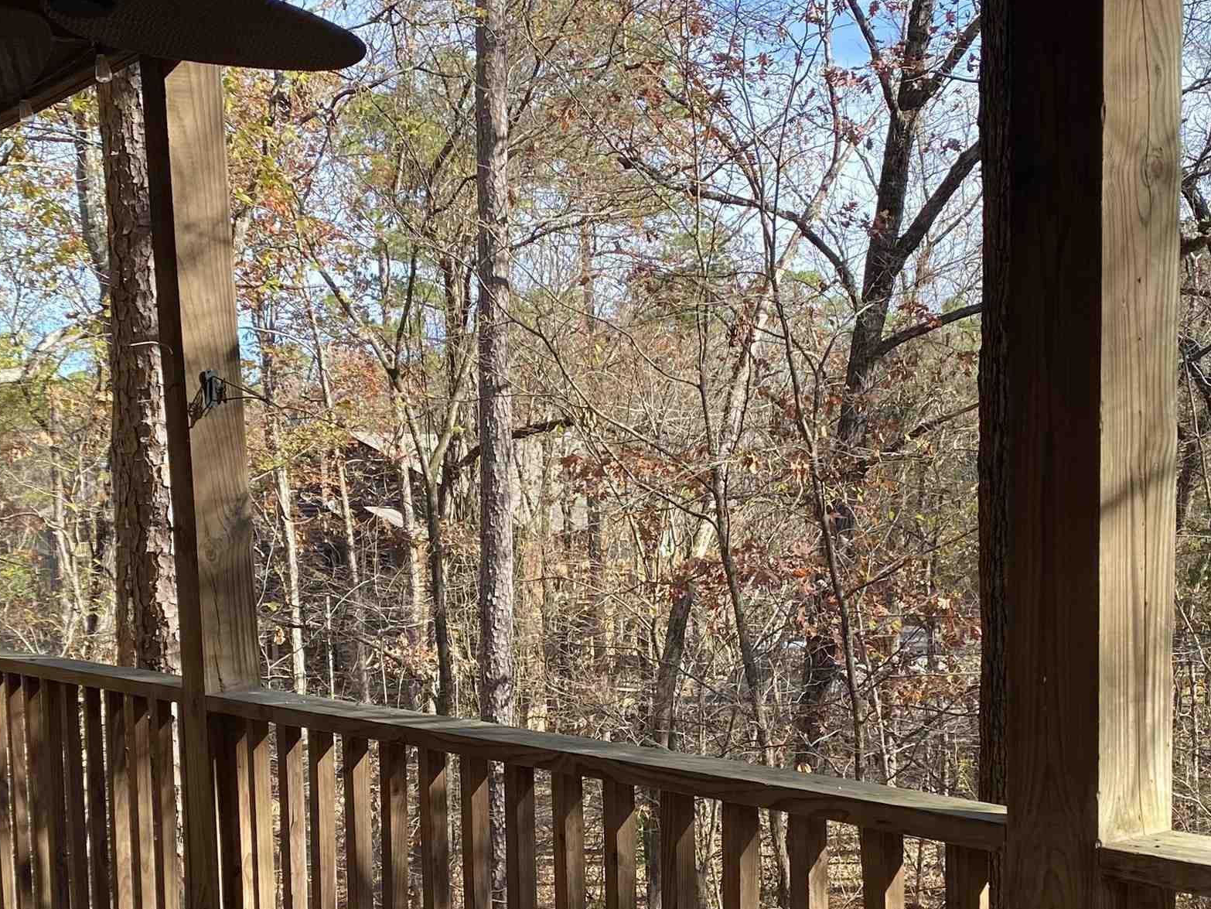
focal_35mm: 51
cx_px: 619
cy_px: 716
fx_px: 1784
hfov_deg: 37.5
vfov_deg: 28.0
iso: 32
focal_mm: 4.25
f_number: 1.8
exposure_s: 1/479
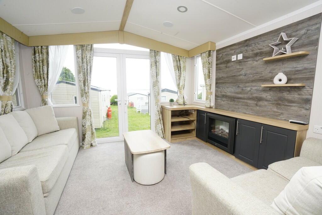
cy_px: 108
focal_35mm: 16
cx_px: 161
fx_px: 143
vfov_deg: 73.8
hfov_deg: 96.7
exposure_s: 1/60
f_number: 16
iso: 2000
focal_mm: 16
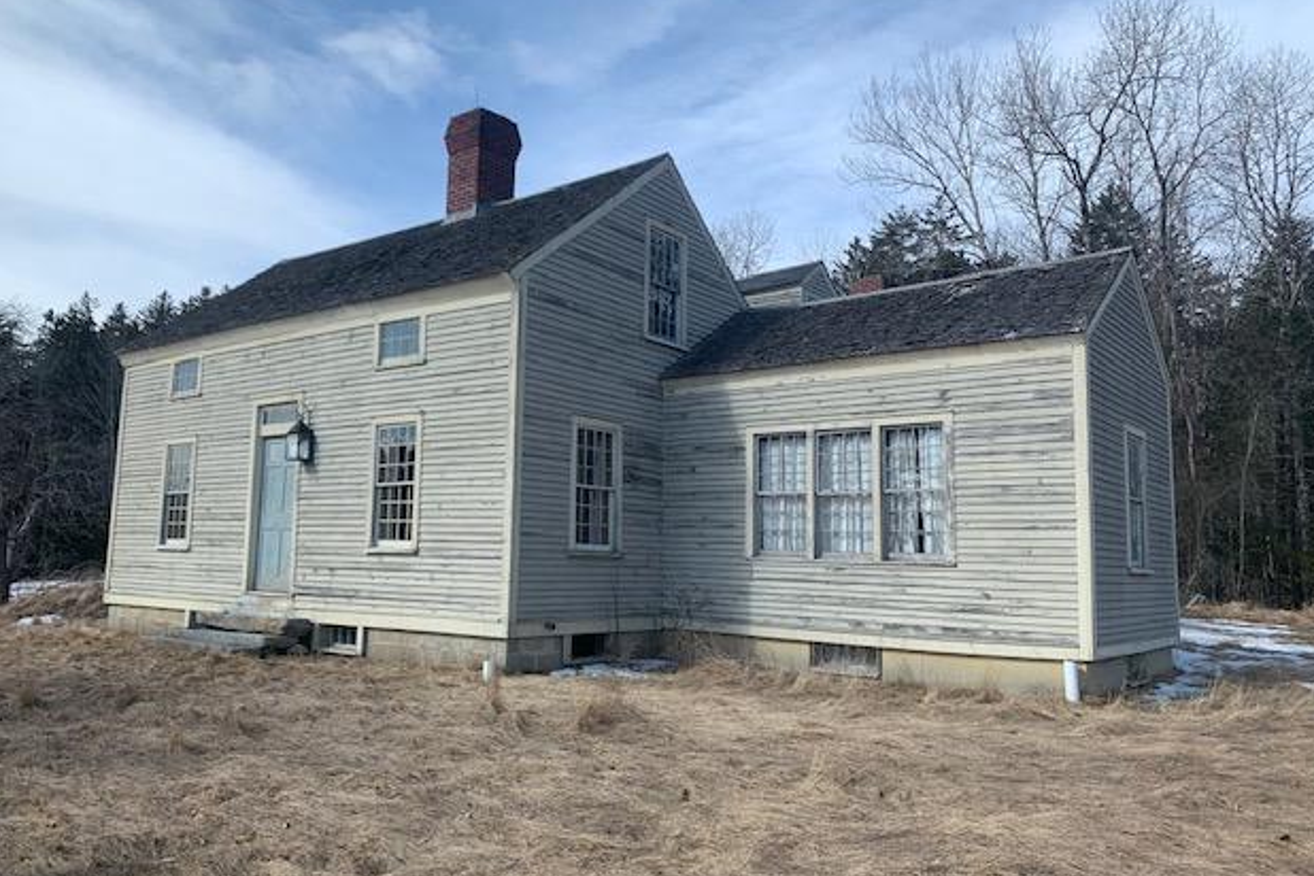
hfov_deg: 65.5
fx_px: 1022
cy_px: 449
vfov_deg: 46.4
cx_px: 644
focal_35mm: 28
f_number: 1.8
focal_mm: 4.25
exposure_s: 1/2033
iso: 25
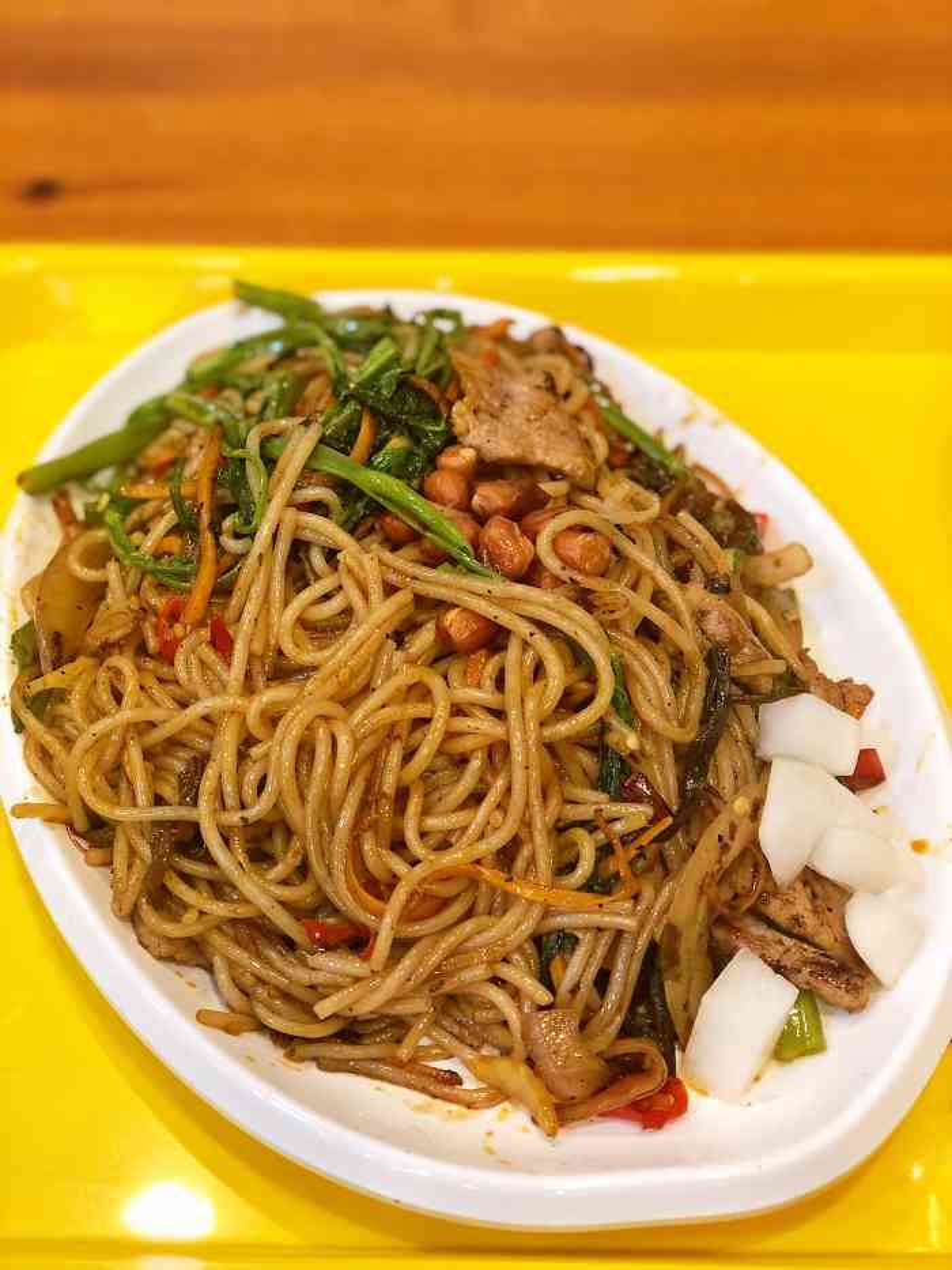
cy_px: 635
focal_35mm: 52
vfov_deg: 36.8
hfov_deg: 28.0
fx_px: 1906
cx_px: 476
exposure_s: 1/33
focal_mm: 6
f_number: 2.4
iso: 125
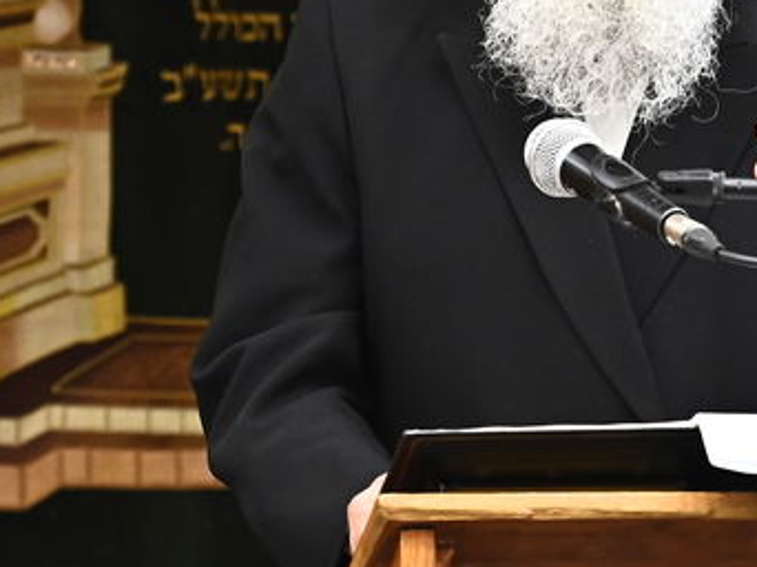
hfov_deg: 4.5
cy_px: -377
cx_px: 580
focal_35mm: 441
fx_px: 9637
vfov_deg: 3.4
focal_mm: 112
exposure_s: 1/200
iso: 2500
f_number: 4
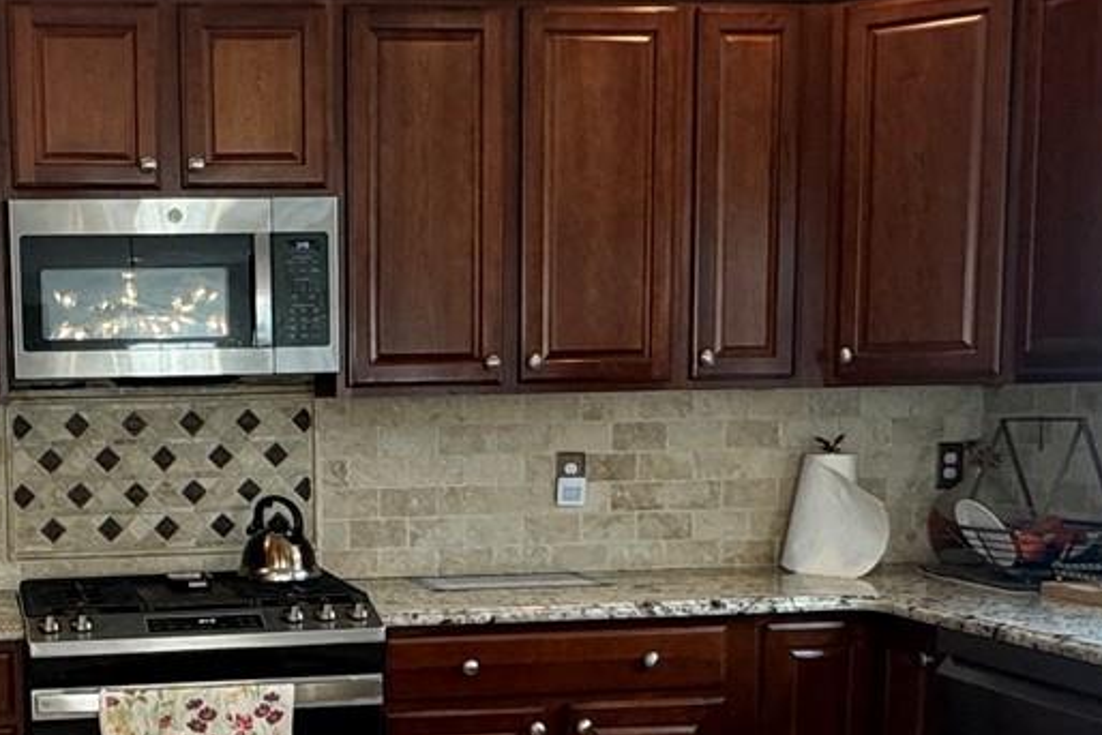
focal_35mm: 58
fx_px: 1776
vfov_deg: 22.9
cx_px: 206
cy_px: 632
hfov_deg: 33.4
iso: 160
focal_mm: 2.22
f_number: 2.2
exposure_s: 1/60
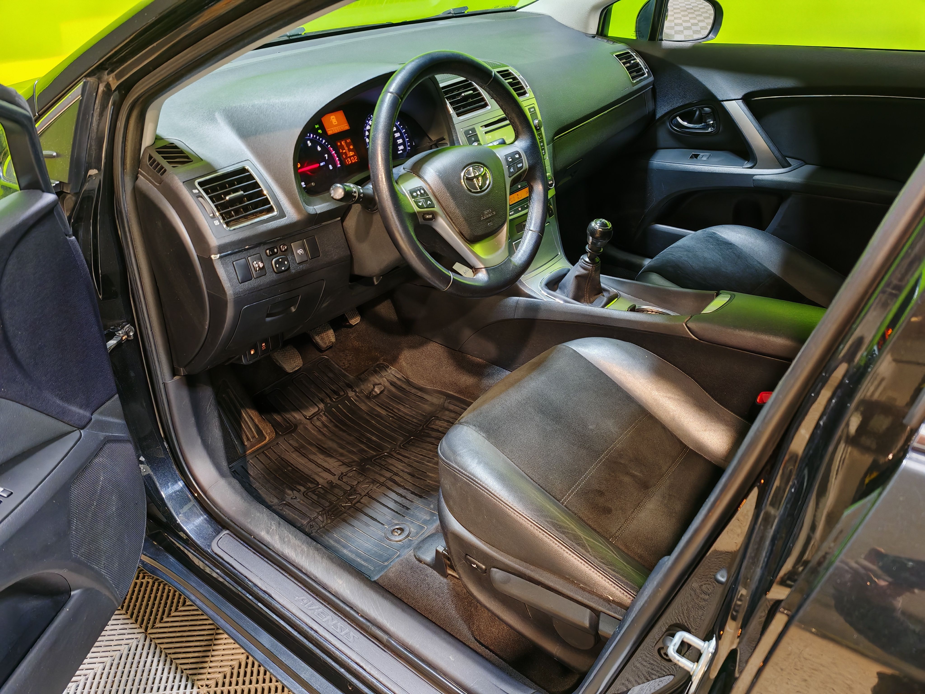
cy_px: 347
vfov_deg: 51.4
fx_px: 721
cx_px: 462
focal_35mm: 27
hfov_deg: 65.3
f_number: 1.4
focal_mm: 6.83
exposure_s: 1/50
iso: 80
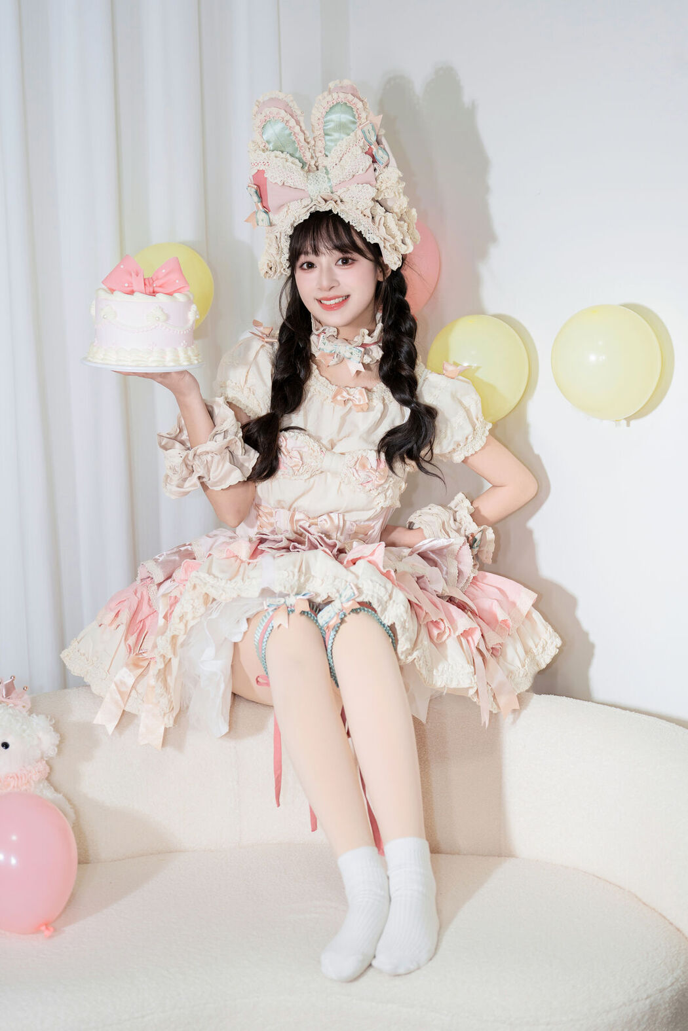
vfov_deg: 28.8
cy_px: 516
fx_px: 2007
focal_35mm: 70
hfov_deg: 19.5
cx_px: 344
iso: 800
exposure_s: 1/200
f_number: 3.2
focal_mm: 70
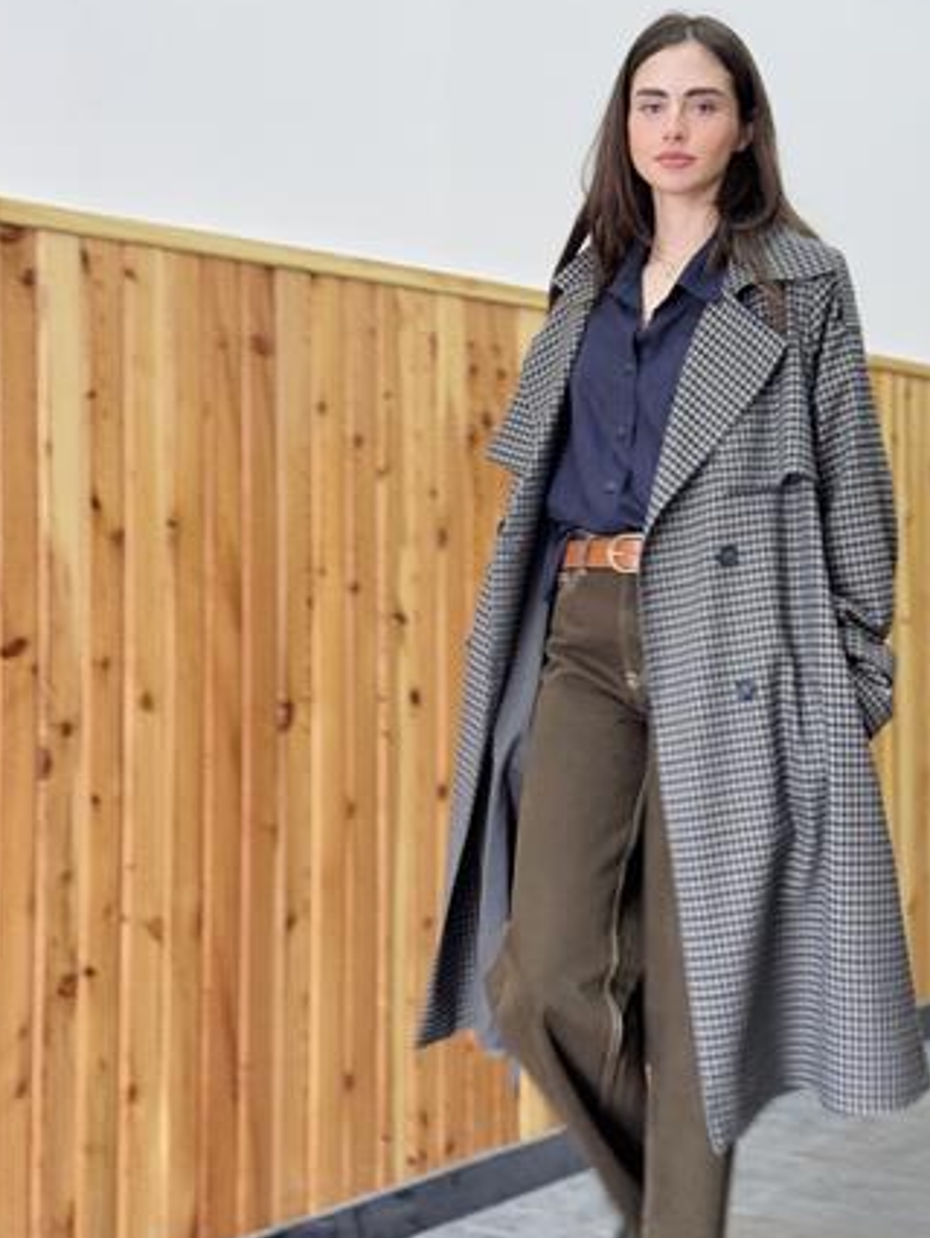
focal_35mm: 60
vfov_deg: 32.1
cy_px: 548
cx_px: 543
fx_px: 2147
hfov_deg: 24.4
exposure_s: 1/50
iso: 160
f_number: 1.78
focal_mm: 6.76
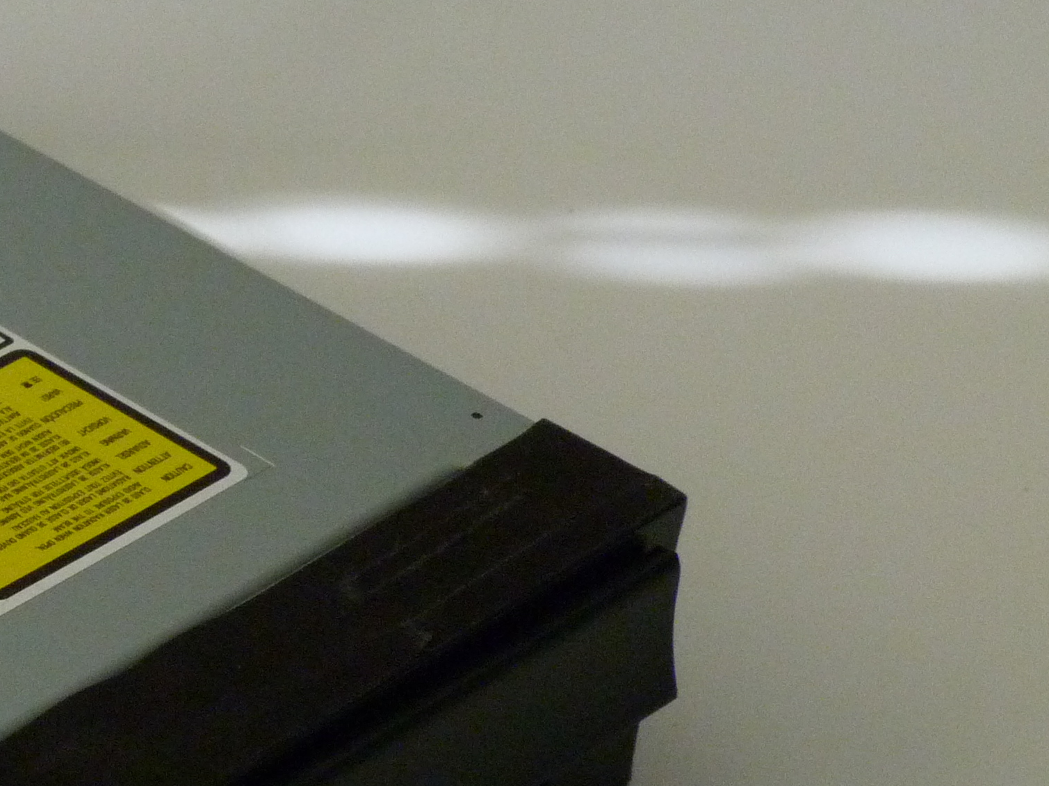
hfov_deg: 10.2
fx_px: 5726
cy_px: 609
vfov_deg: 7.8
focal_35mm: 189
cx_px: -435
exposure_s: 1/160
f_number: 4.5
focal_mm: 11.8
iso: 400
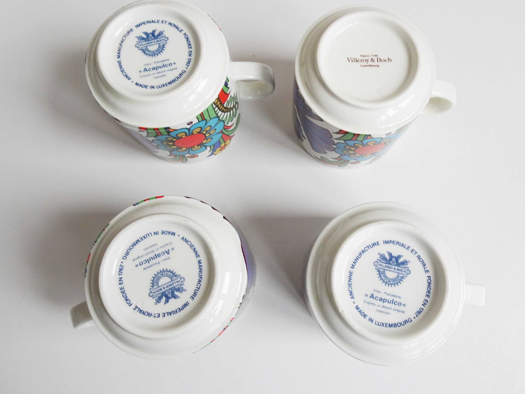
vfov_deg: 51.3
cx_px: 293
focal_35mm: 27
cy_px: 179
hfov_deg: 65.1
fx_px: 409
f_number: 3.5
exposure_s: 1/40
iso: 80
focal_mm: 4.1
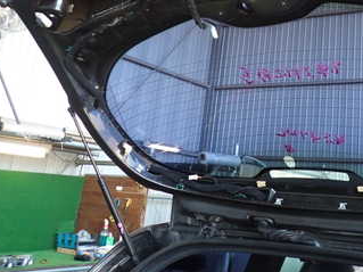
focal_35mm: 47
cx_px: 288
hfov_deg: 39.0
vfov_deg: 29.4
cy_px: 19
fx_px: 493
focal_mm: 4.5
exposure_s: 1/60
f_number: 2
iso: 160
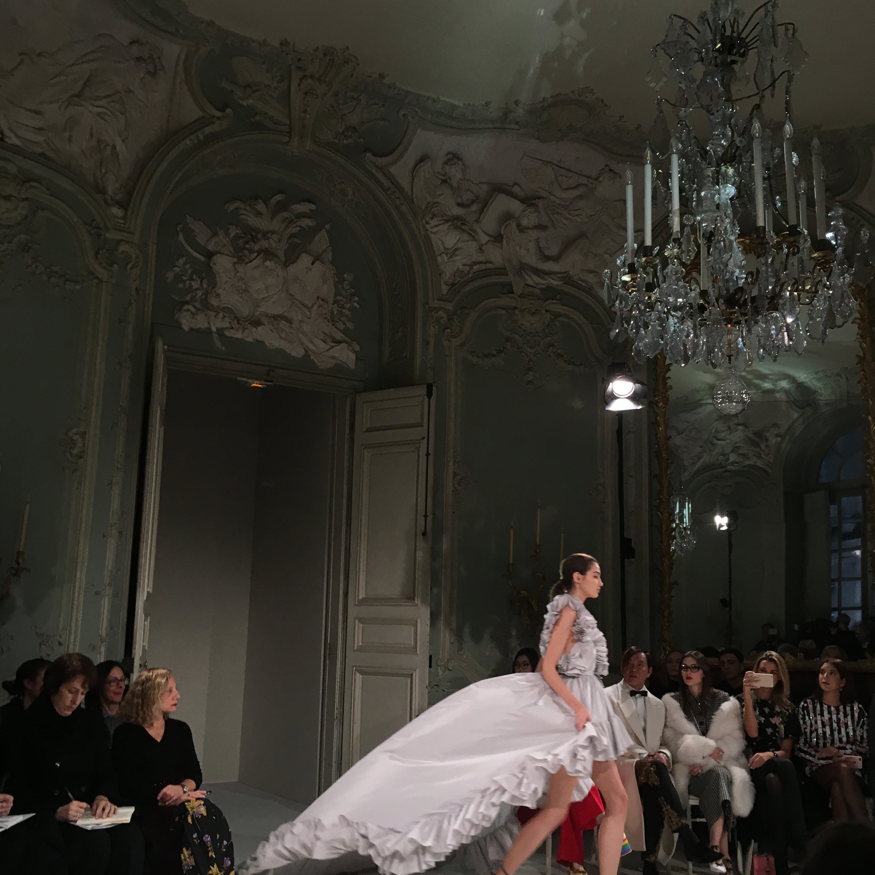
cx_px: 443
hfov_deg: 47.2
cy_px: 442
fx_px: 1001
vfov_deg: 47.2
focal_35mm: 35
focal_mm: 4.2
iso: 50
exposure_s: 1/33
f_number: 2.2
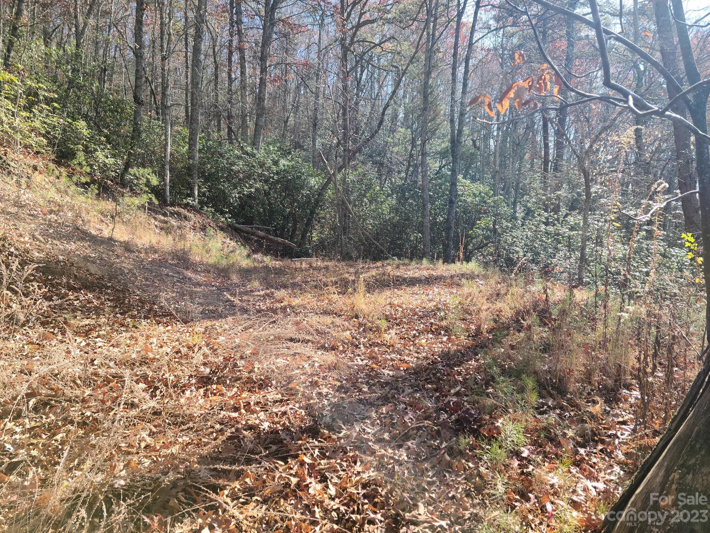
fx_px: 574
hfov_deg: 63.4
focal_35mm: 28
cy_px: 266
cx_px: 355
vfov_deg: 49.7
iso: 25
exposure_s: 1/197
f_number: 2
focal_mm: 5.9
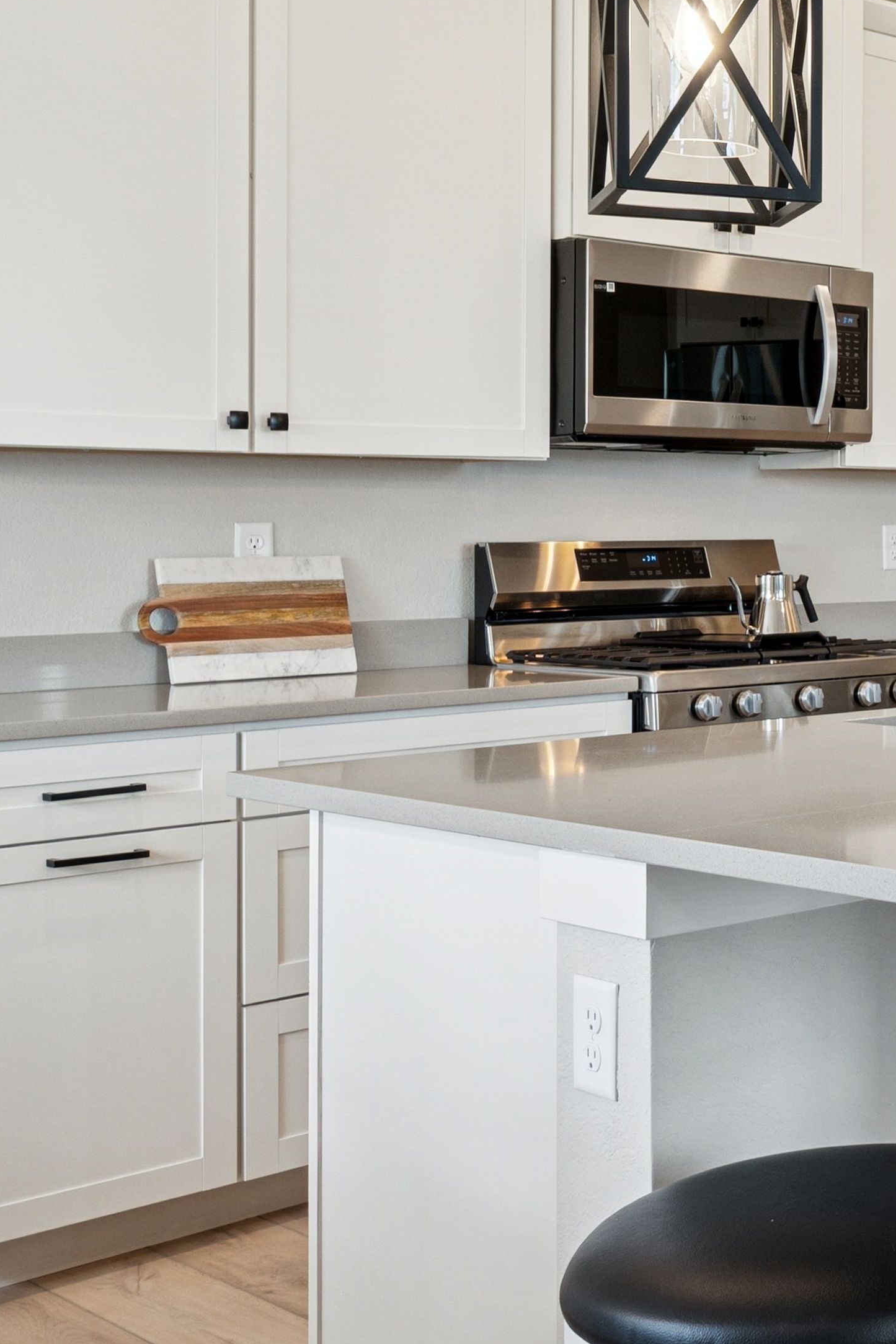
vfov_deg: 37.4
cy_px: 544
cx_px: 1367
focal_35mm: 53
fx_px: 1978
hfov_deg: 21.3
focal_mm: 19
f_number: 9
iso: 400
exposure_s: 1/30
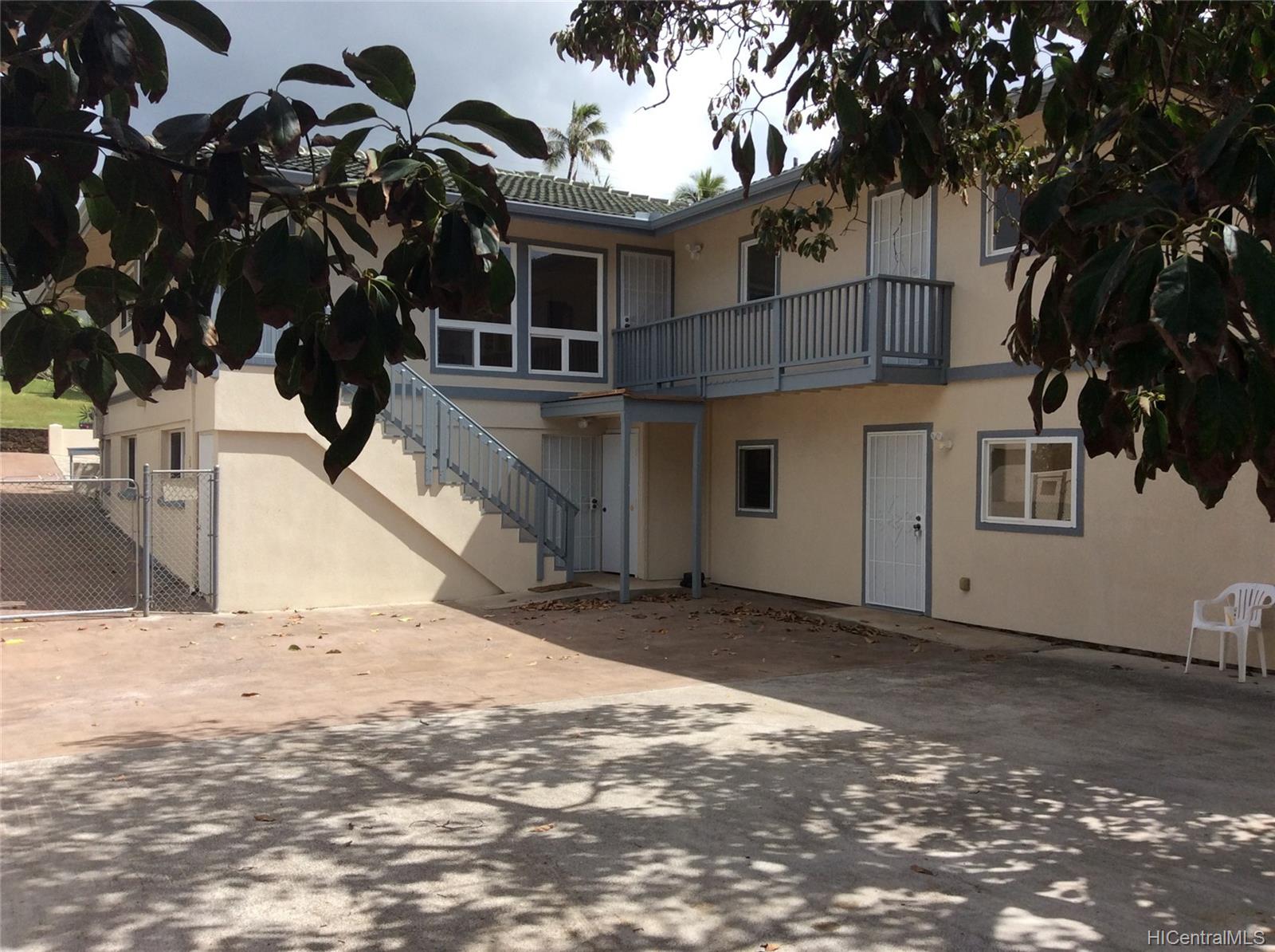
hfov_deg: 56.9
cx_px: 638
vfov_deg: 44.0
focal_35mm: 32
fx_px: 1177
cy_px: 476
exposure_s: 1/1330
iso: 32
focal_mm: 3.3
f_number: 2.4
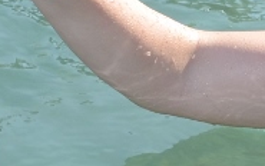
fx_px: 3419
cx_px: 130
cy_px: 80
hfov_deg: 4.4
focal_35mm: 473
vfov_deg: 2.8
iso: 320
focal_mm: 56
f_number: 11
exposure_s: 1/250
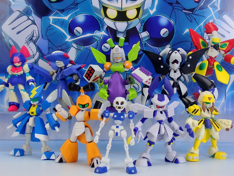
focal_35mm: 54
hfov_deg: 35.5
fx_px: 365
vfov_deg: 27.0
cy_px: 88
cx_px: 117
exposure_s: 1/1.6
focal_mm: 9.65
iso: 100
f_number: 13
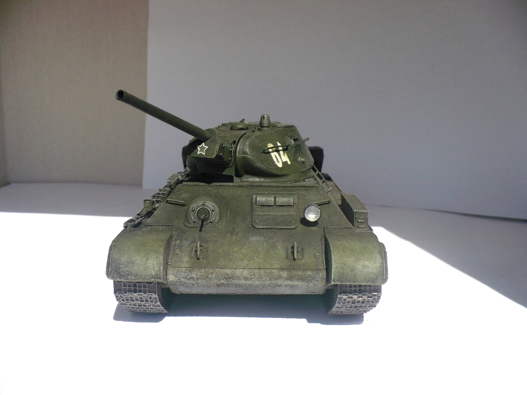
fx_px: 563
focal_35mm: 37
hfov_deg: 50.1
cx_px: 264
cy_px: 198
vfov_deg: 38.7
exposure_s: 1/200
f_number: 8
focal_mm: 6.1
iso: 100
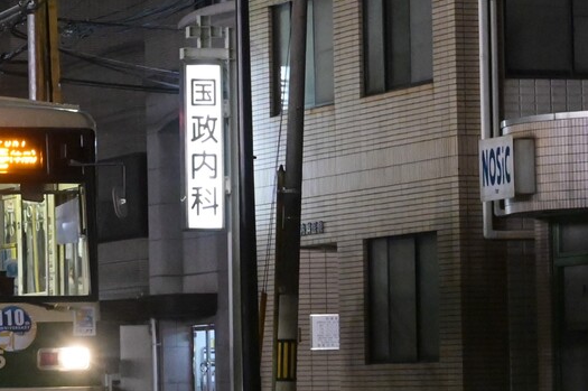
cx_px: 225
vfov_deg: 7.9
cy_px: 123
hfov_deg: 11.9
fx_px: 2823
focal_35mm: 173
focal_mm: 61
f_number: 4
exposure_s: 1/250
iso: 6400
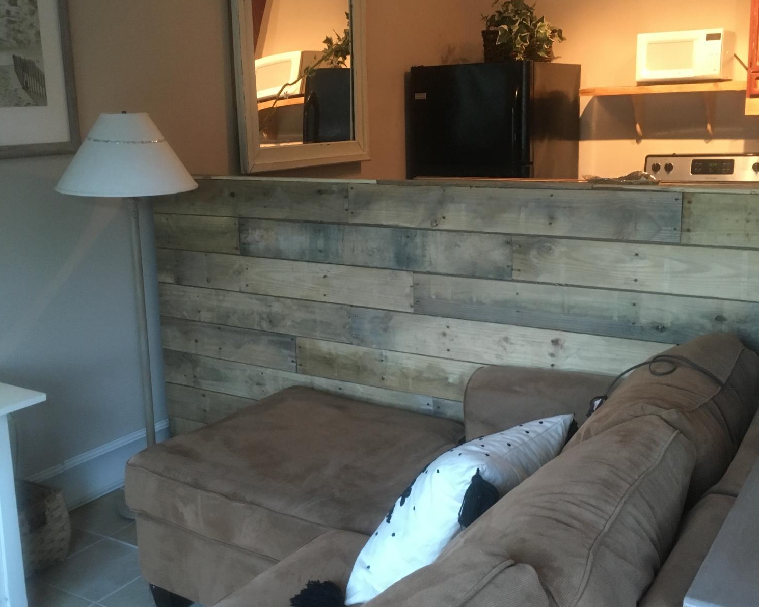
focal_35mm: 38
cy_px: 269
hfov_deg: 47.9
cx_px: 377
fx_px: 854
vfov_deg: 39.1
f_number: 2.2
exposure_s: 1/30
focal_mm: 4.15
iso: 160
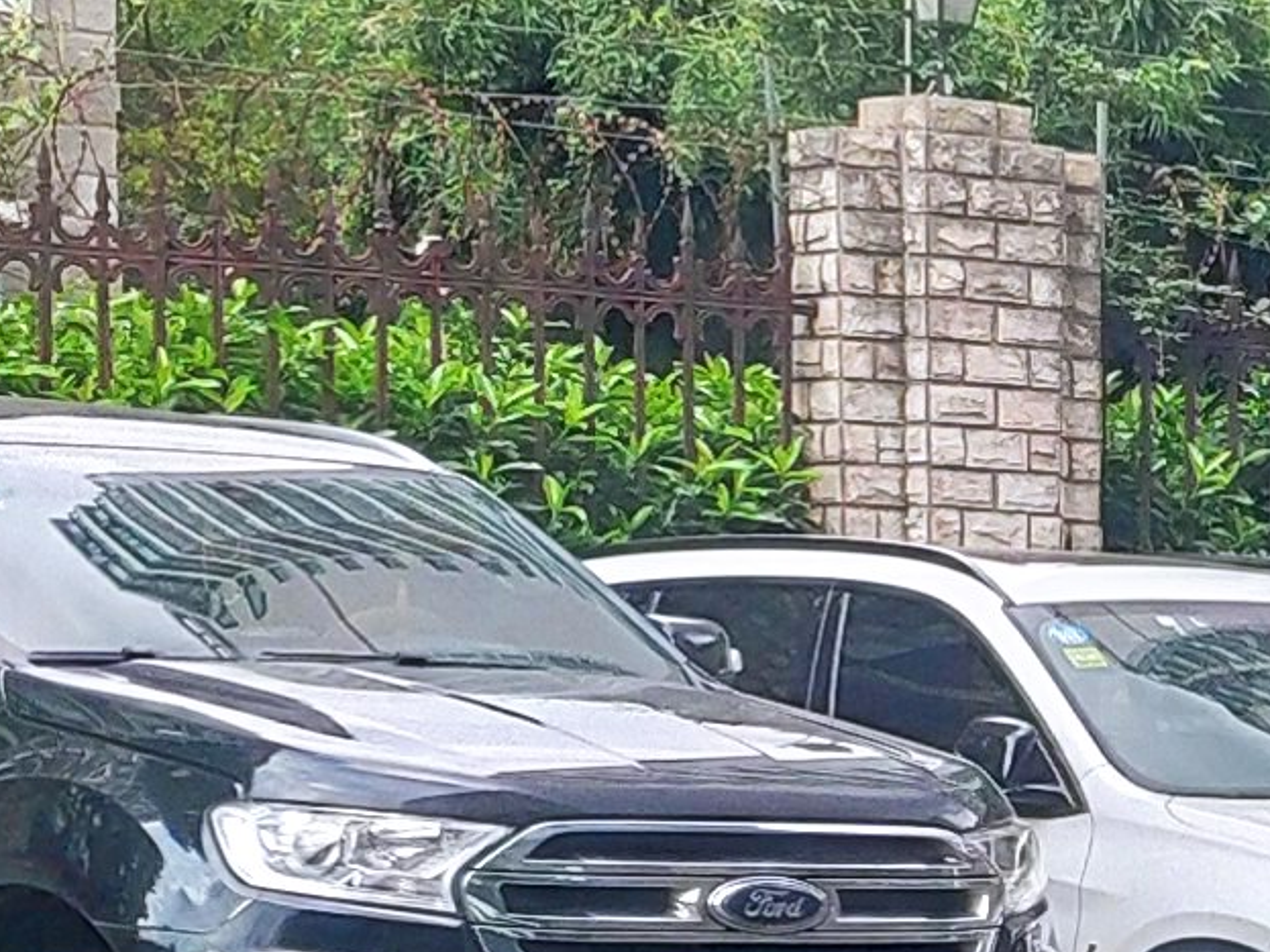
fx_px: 4989
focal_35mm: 136
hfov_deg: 12.6
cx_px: 2617
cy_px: 1384
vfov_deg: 10.6
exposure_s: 1/181
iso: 100
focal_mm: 4.22
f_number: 1.8
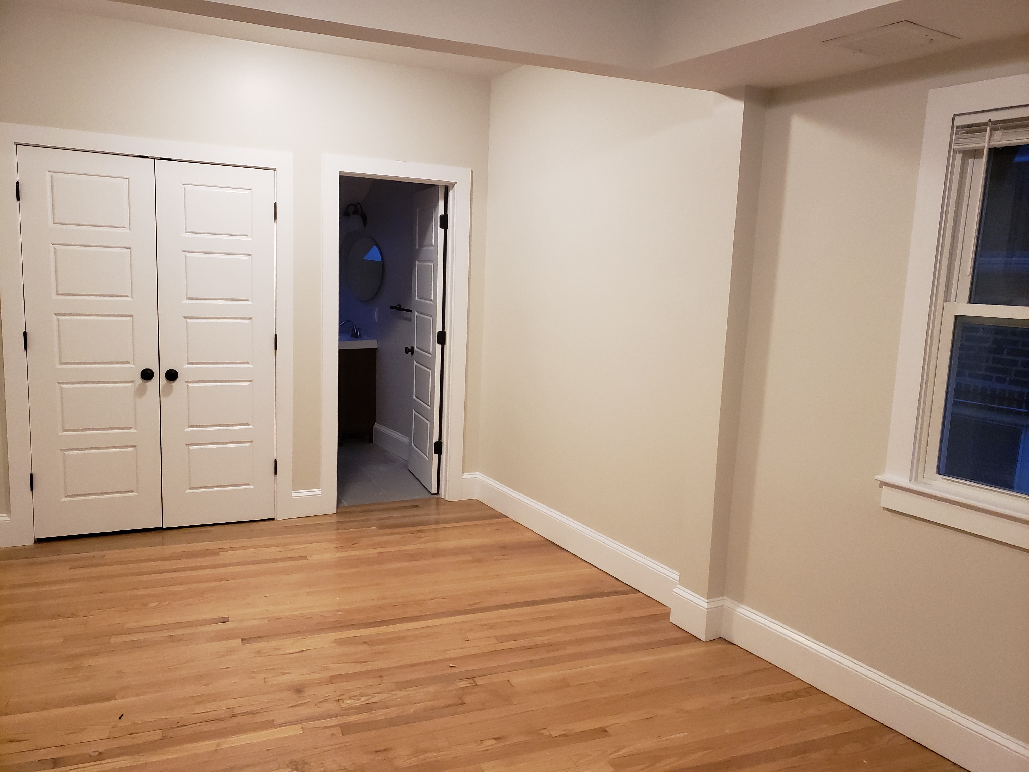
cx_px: 514
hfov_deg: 67.3
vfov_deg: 53.1
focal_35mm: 26
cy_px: 386
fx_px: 773
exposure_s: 1/60
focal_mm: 4.3
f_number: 1.5
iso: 200
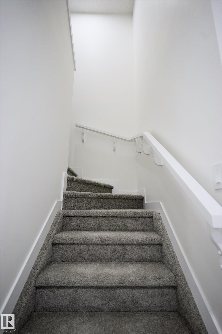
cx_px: 111
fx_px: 157
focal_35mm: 17
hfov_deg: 70.4
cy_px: 167
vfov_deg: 93.3
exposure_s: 1/125
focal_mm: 17
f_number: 2.8
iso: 640
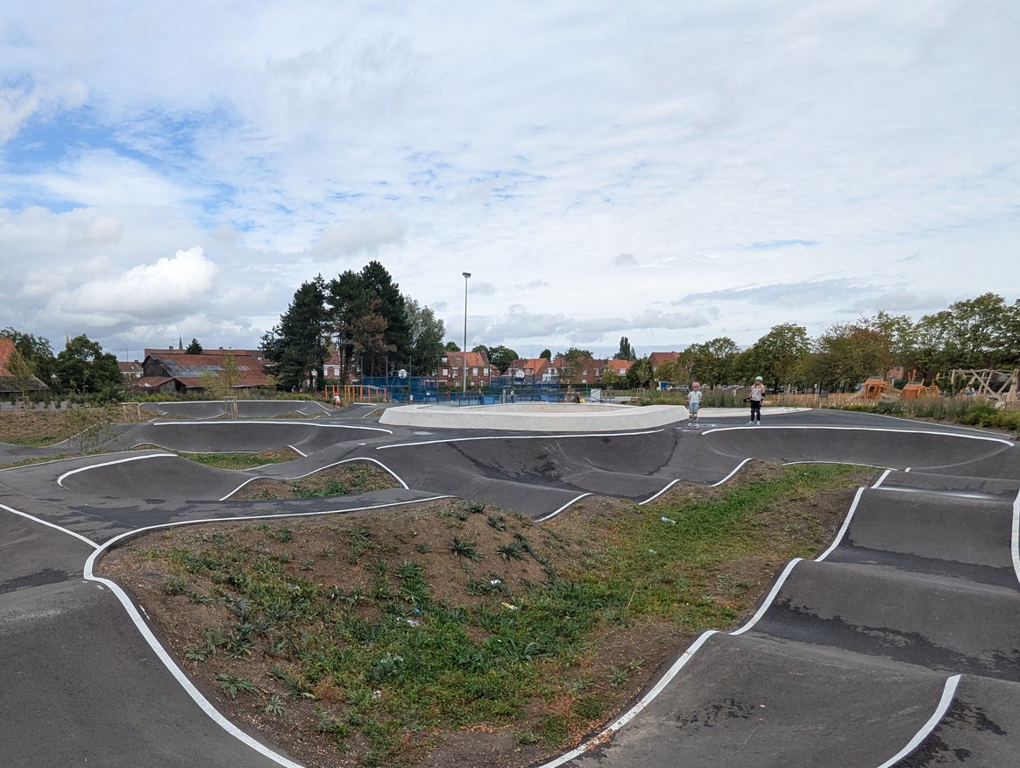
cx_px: 398
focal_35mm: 22
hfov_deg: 75.3
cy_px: 525
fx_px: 649
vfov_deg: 59.5
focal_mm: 2.35
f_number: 2.2
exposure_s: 1/1661
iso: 50
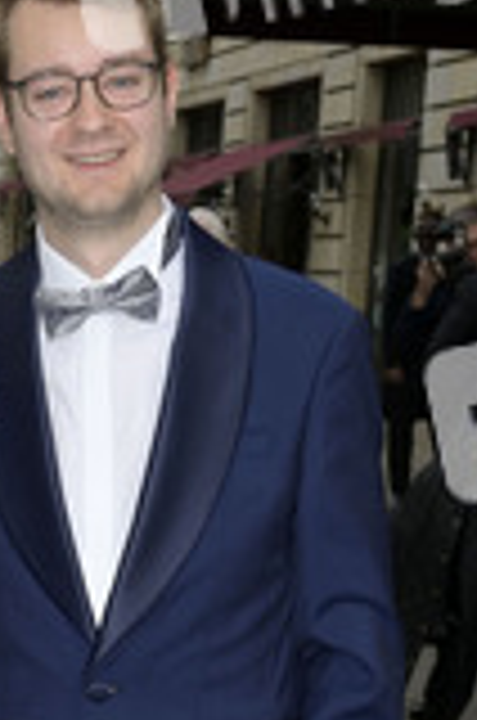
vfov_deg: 20.1
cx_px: -112
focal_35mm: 100
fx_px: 1996
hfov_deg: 13.2
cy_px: 621
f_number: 8
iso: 500
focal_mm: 40
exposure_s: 1/250
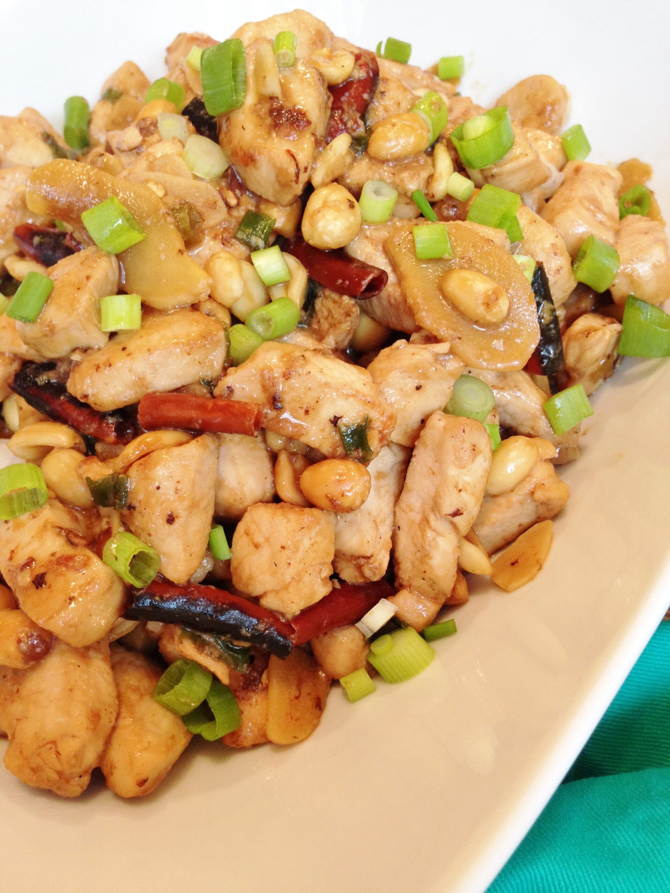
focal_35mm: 33
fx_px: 852
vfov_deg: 55.4
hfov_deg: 42.9
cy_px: 446
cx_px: 335
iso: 125
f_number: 2.4
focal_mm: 4.12
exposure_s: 1/20
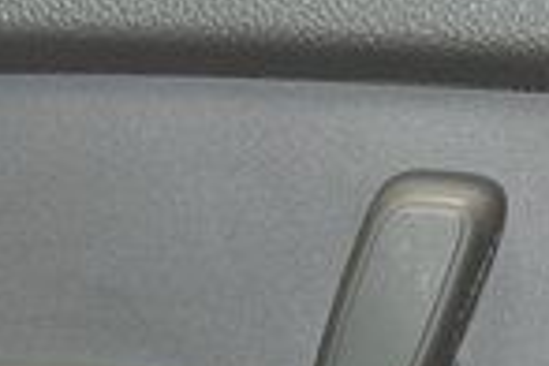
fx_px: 6953
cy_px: 256
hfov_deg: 4.5
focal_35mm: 456
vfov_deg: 3.0
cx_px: 265
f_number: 4.5
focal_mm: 70
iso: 1100
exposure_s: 1/60
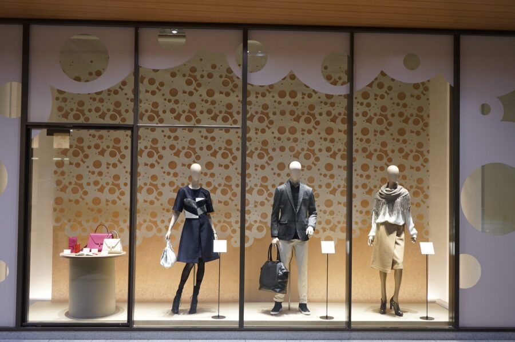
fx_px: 529
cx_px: 258
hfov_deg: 51.9
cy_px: 171
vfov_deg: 35.9
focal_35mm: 37
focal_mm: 37
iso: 1000
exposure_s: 1/60
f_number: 4.5
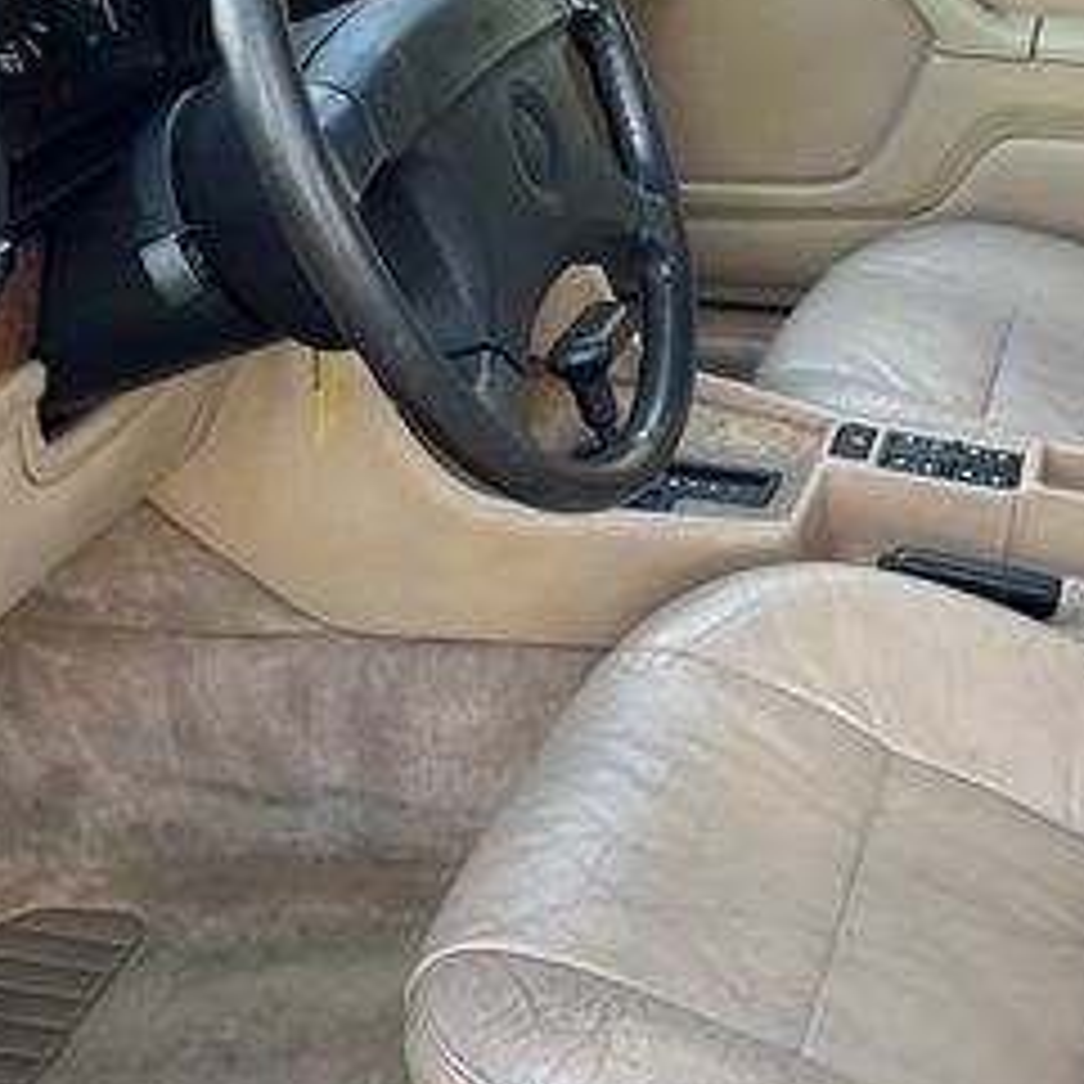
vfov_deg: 28.2
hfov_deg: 28.0
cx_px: 688
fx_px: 2161
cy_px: 540
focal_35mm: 61
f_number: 1.5
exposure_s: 1/121
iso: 50
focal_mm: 5.7
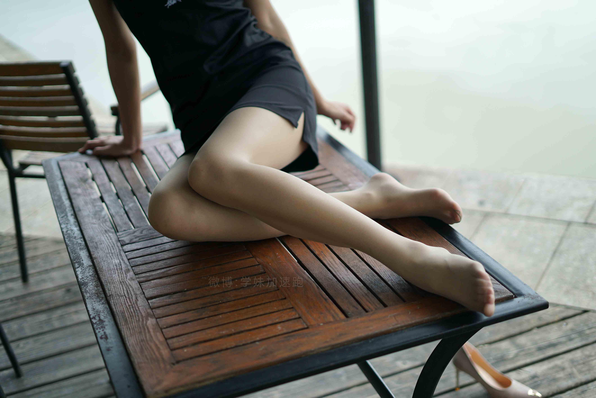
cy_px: 199
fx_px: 828
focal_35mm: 50
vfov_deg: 27.0
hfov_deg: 39.6
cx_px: 298
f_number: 1.8
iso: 200
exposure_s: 1/2500
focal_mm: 50
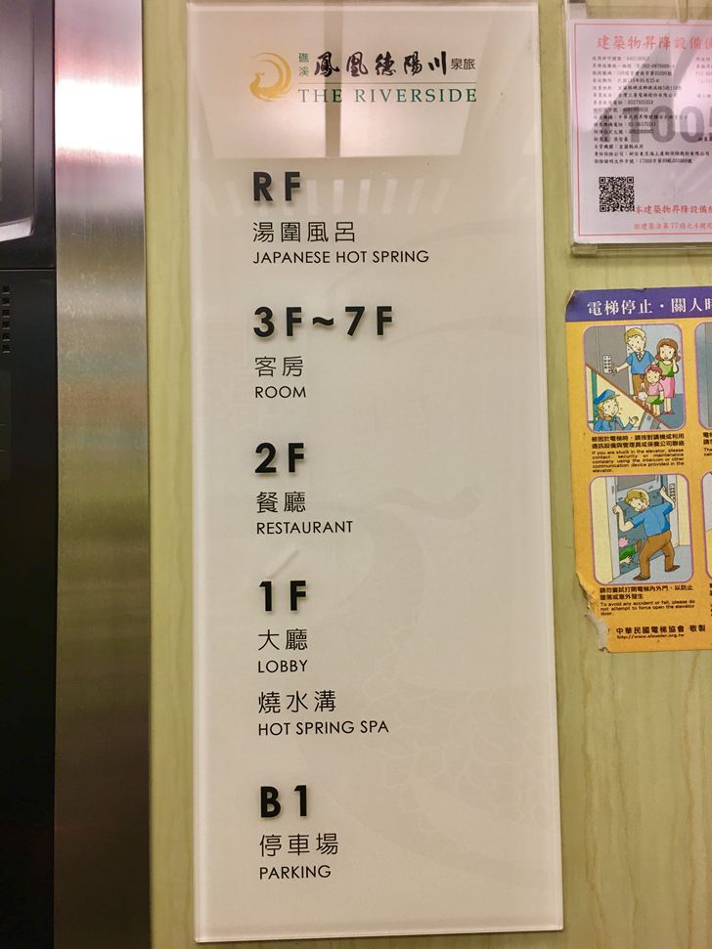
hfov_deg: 48.2
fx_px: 795
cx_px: 356
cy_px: 474
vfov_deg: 61.7
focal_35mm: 29
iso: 40
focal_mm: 4.15
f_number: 2.2
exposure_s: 1/15
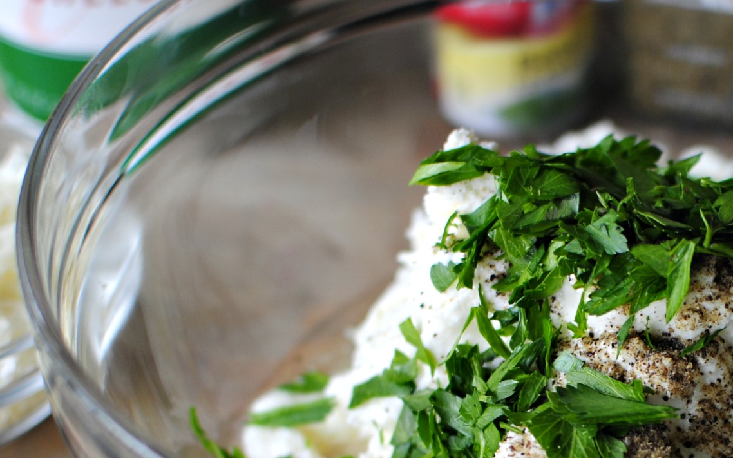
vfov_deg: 13.9
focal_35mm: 93
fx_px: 1855
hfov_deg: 22.0
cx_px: 609
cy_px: 419
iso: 140
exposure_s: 1/60
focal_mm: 35
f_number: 2.2
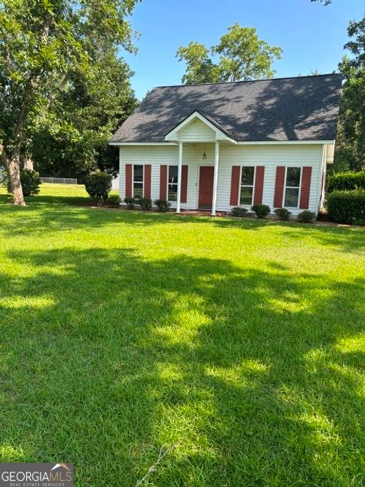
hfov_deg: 53.0
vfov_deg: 67.3
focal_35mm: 26
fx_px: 366
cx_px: 182
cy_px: 244
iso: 50
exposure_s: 1/732
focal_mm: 5.96
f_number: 1.6
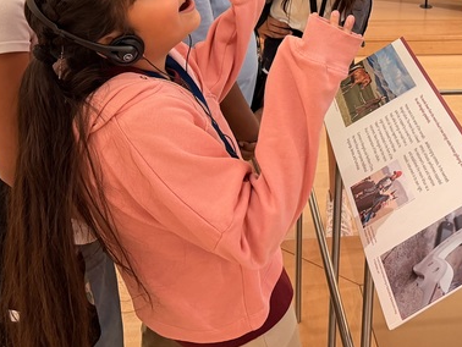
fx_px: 868
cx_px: 358
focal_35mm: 65
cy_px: -68
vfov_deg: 21.1
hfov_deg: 29.2
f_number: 1.78
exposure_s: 1/60
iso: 200
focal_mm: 6.76
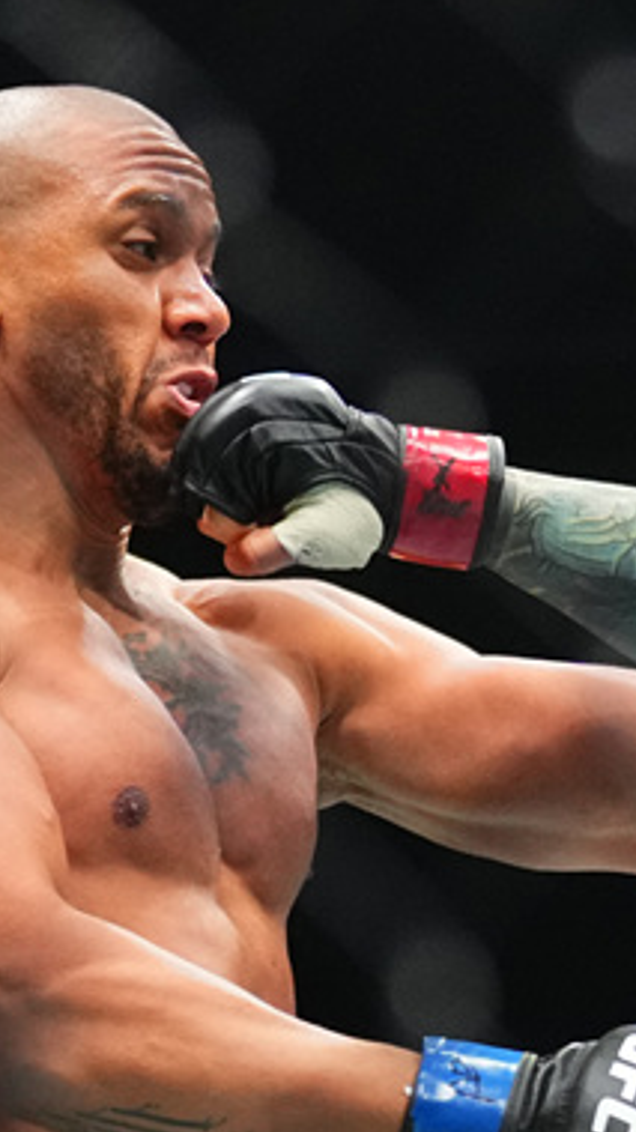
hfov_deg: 5.7
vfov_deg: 10.3
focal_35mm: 209
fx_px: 6270
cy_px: 1039
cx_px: 979
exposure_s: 1/1600
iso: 3200
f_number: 2.8
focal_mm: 70
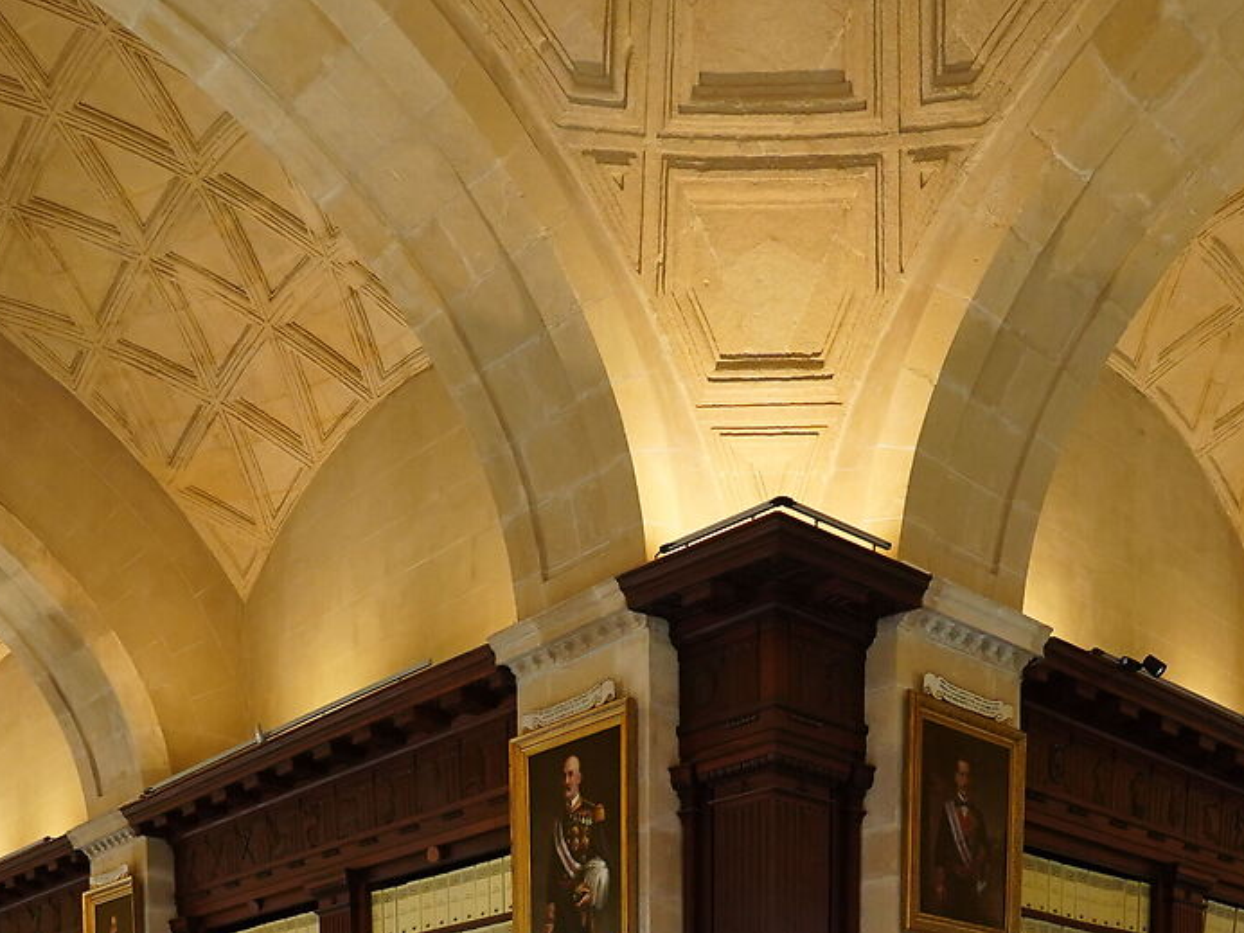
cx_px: 696
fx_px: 1437
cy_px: 1320
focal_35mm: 40
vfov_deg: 27.5
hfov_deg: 46.7
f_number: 4
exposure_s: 1/160
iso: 2000
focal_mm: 12
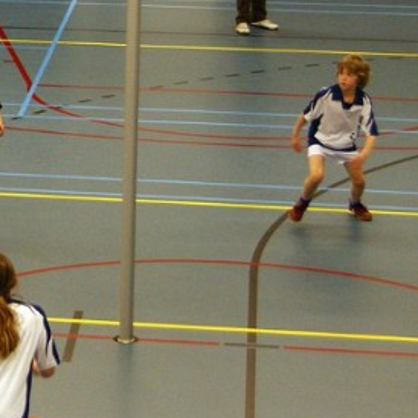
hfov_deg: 11.8
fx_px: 2008
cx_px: 64
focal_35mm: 147
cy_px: 168
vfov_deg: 11.9
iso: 800
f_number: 4.5
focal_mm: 40
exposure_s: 1/100
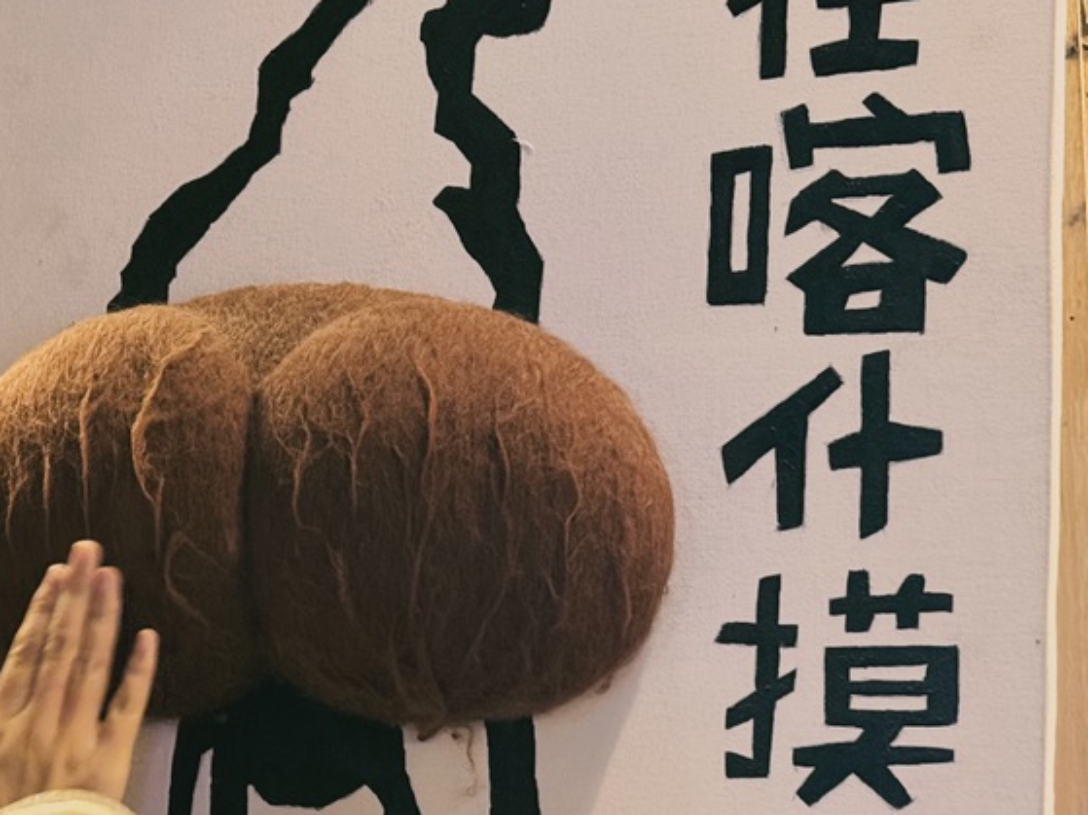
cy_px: 696
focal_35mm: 88
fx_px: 2765
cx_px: 162
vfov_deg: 16.6
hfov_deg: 21.9
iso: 640
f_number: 1.78
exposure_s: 1/25
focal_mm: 6.76
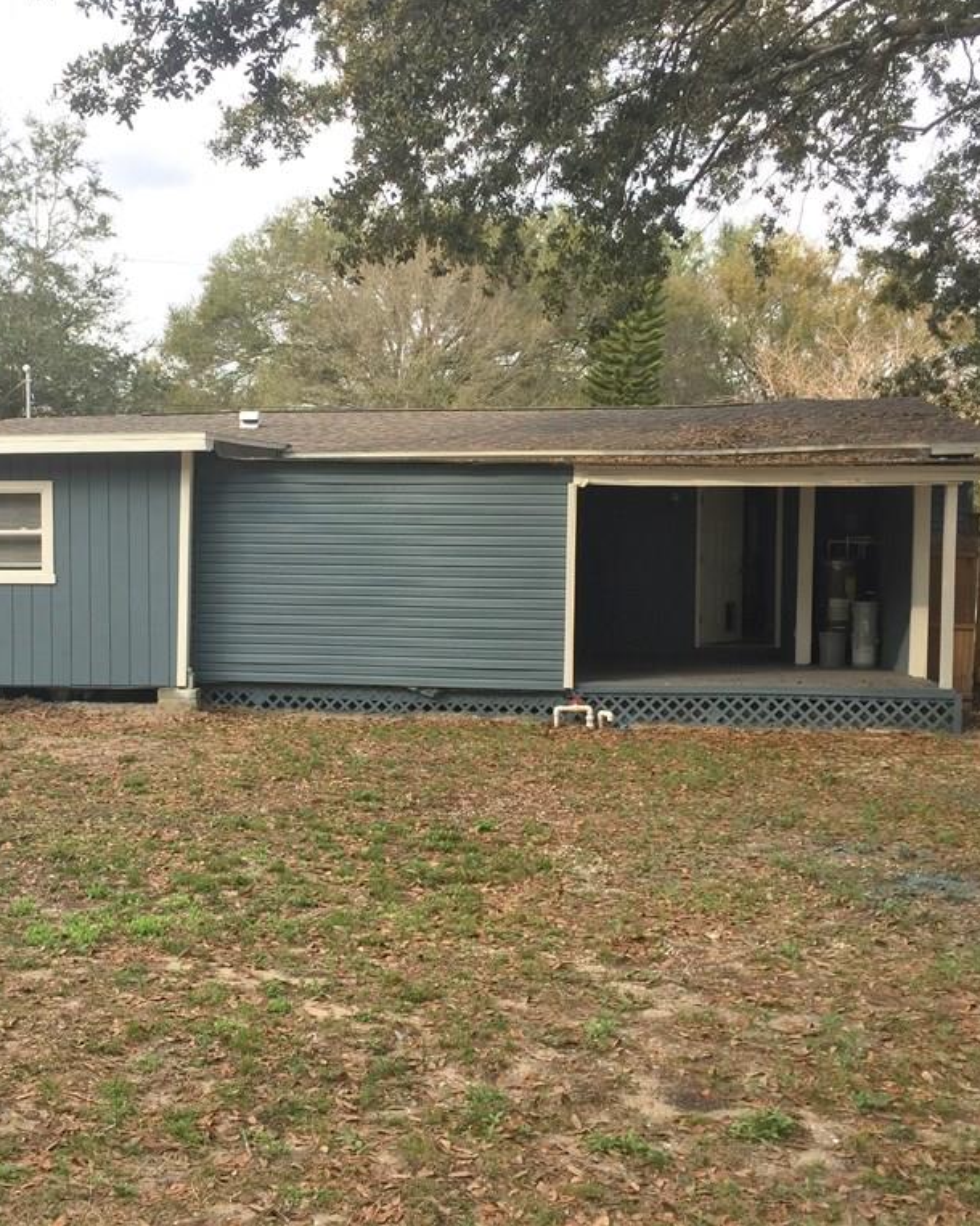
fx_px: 1378
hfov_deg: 38.6
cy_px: 611
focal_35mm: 38
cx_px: 318
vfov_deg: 47.9
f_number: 2.2
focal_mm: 4.15
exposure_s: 1/618
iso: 32
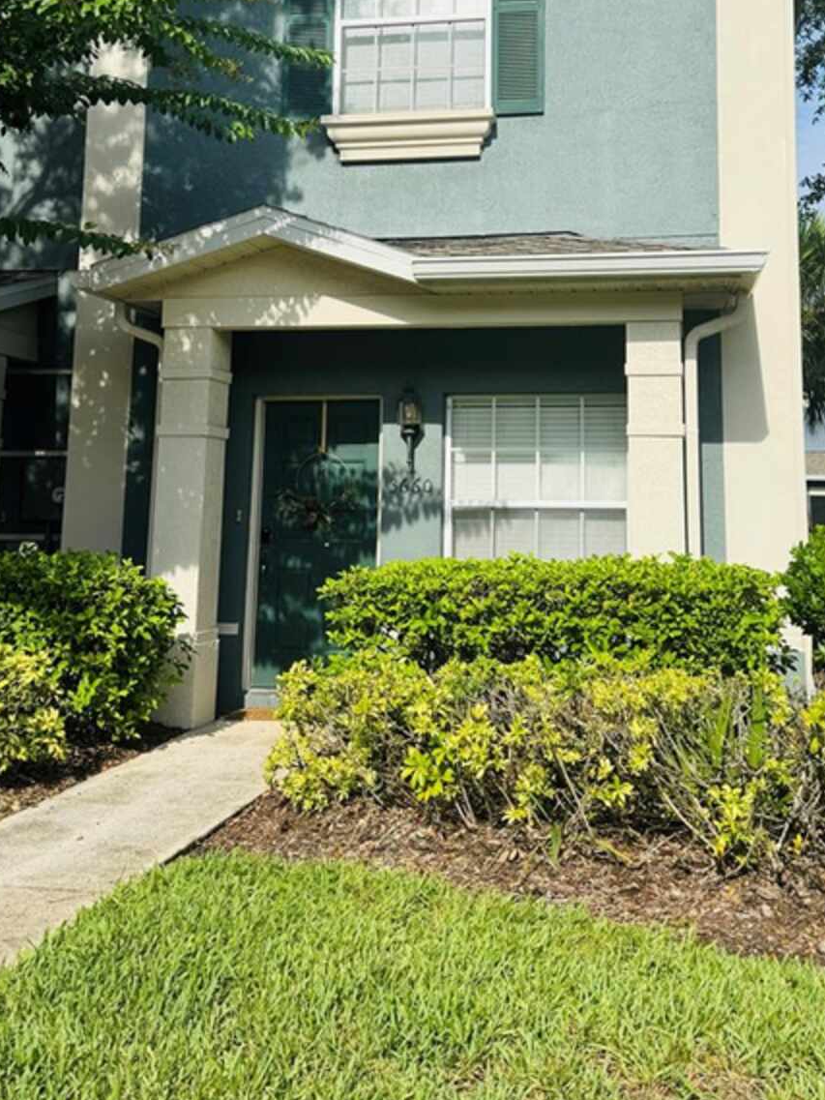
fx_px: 1144
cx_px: 499
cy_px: 335
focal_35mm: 36
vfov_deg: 50.1
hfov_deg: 39.5
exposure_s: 1/4608
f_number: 1.78
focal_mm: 6.76
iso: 80
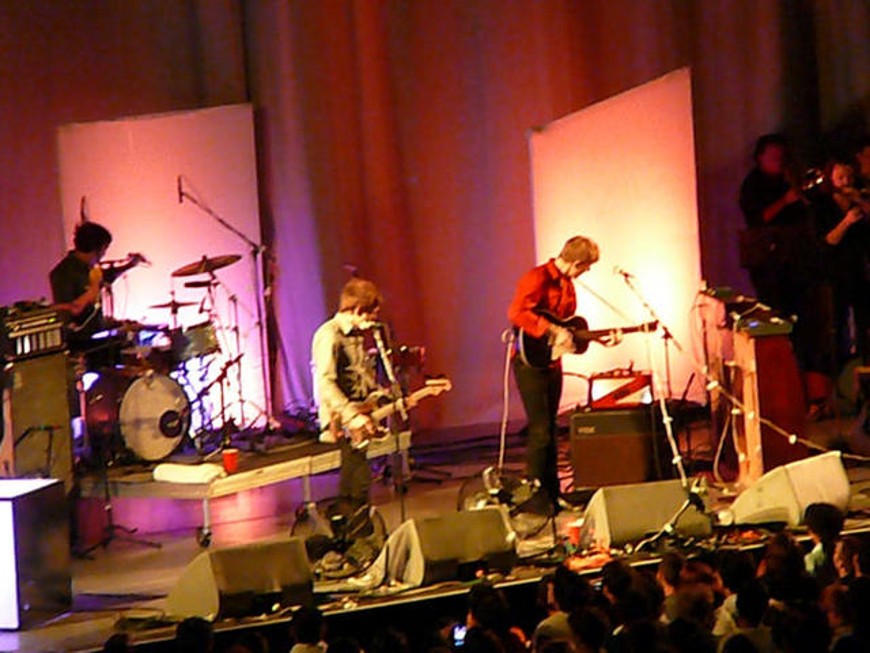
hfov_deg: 5.7
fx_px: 8797
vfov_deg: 4.2
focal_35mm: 350
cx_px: 435
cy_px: 326
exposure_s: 1/25
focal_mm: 52
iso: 1600
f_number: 4.2
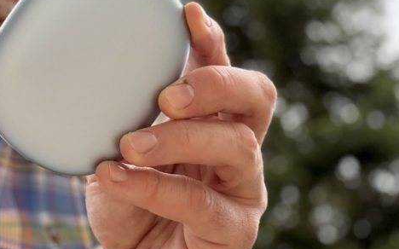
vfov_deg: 18.2
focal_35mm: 68
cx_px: -12
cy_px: -41
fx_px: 739
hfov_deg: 28.1
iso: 80
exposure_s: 1/227
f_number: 1.9
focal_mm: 2.71
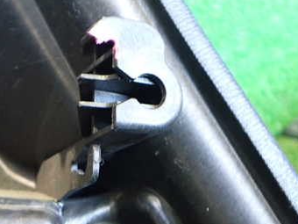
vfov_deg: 27.4
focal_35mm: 53
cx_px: 79
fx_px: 456
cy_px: 76
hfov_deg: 35.5
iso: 500
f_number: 2.3
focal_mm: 5.4
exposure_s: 1/30
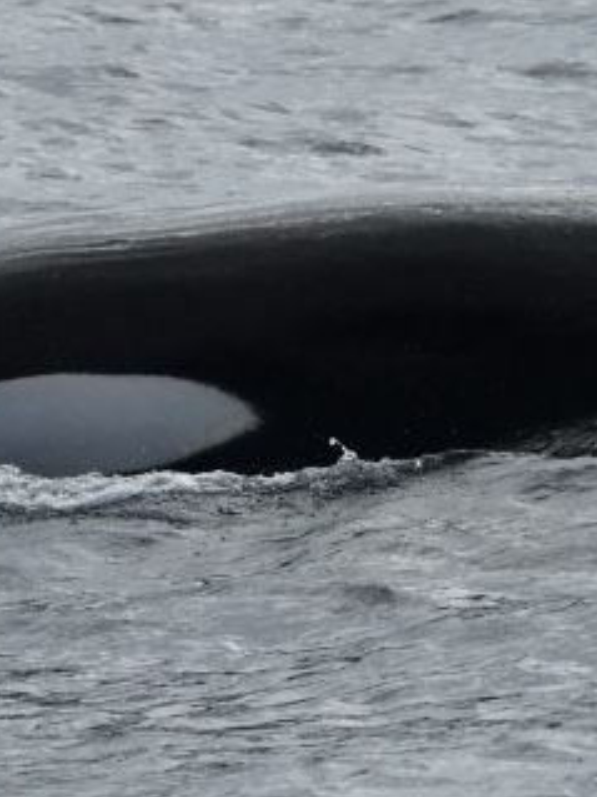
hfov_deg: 2.6
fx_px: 13323
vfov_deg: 3.4
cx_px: 405
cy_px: 164
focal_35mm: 579
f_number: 5.6
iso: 720
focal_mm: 240
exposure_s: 1/8000
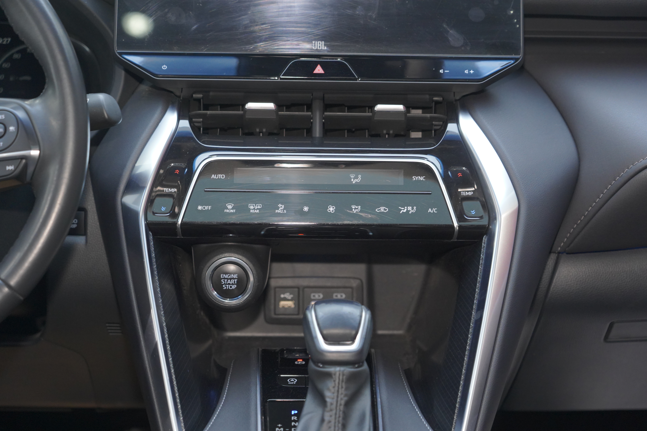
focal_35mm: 73
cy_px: 216
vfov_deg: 18.7
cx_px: 324
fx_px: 1312
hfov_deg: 27.7
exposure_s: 1/125
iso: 4000
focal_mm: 73
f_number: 4.5
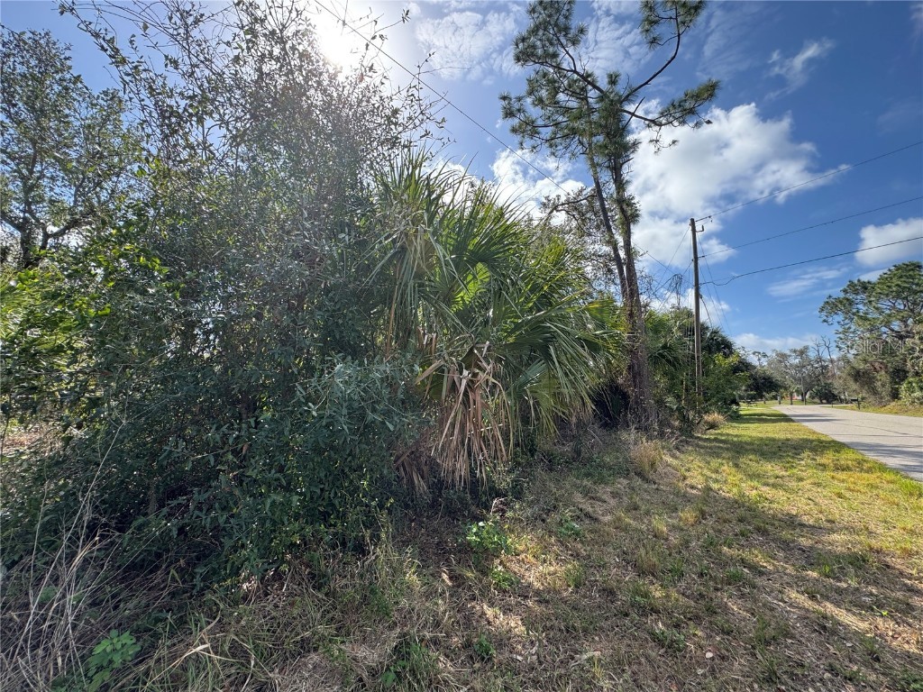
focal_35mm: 14
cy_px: 346
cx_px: 462
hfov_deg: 102.1
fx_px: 373
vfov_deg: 85.7
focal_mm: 2.22
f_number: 2.2
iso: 40
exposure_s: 1/573
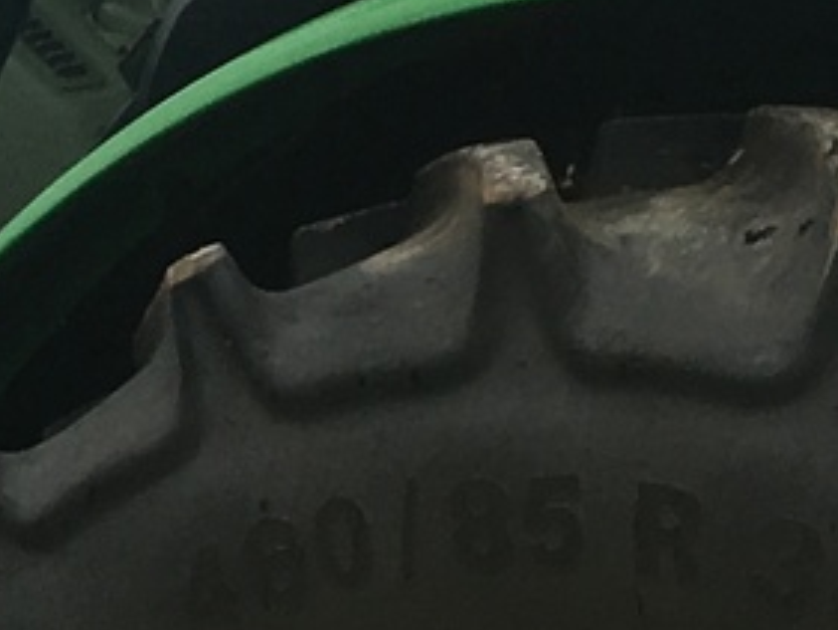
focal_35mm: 211
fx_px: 5110
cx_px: 245
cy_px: 376
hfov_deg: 9.4
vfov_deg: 7.0
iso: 25
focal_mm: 4.15
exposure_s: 1/386
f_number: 2.2
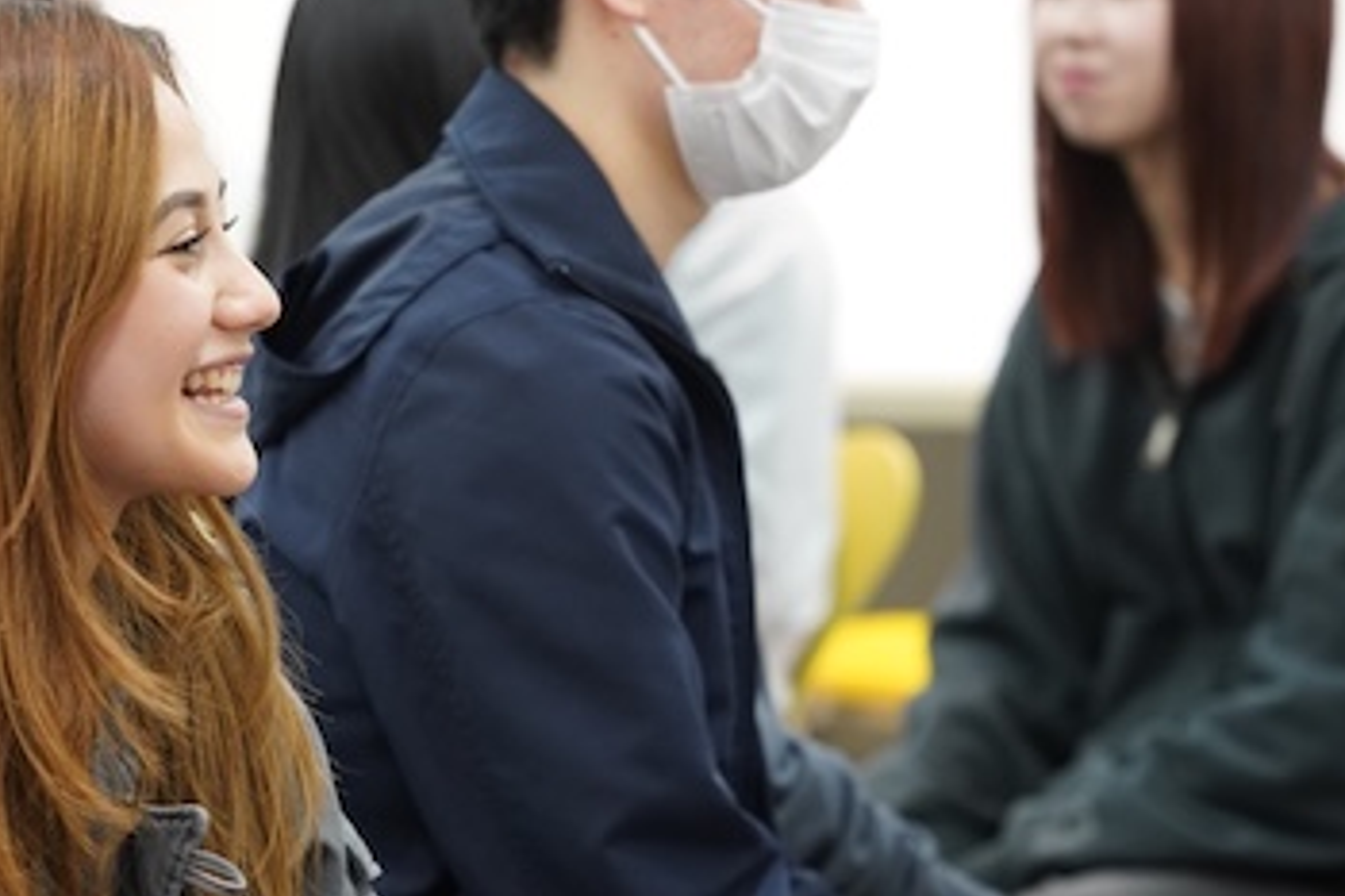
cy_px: 556
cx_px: 611
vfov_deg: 6.7
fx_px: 7618
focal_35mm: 204
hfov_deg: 10.1
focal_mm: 143
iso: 3200
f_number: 5
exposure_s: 1/160
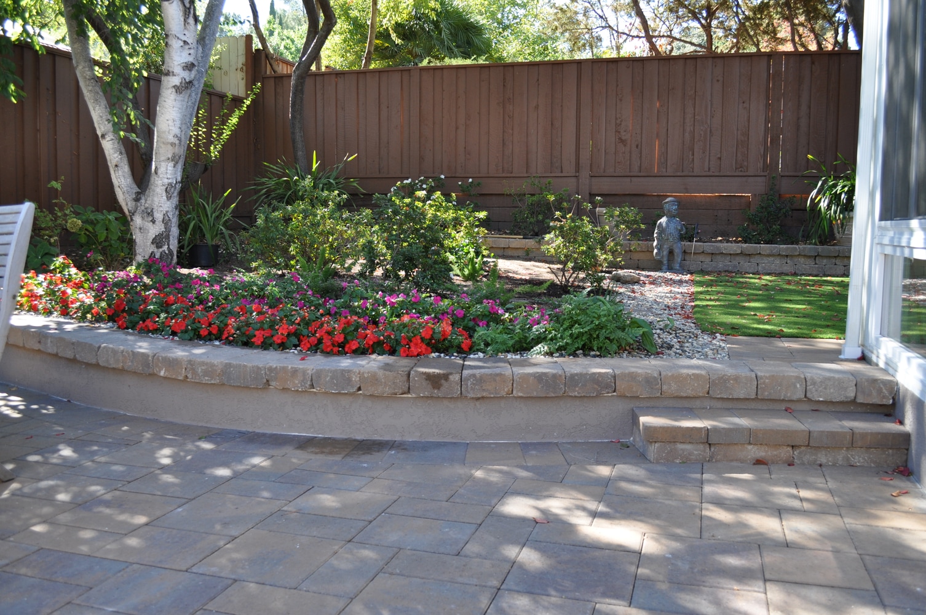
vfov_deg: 43.5
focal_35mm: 30
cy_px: 308
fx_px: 771
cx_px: 463
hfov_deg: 62.0
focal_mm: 20
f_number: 5.6
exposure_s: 1/125
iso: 280
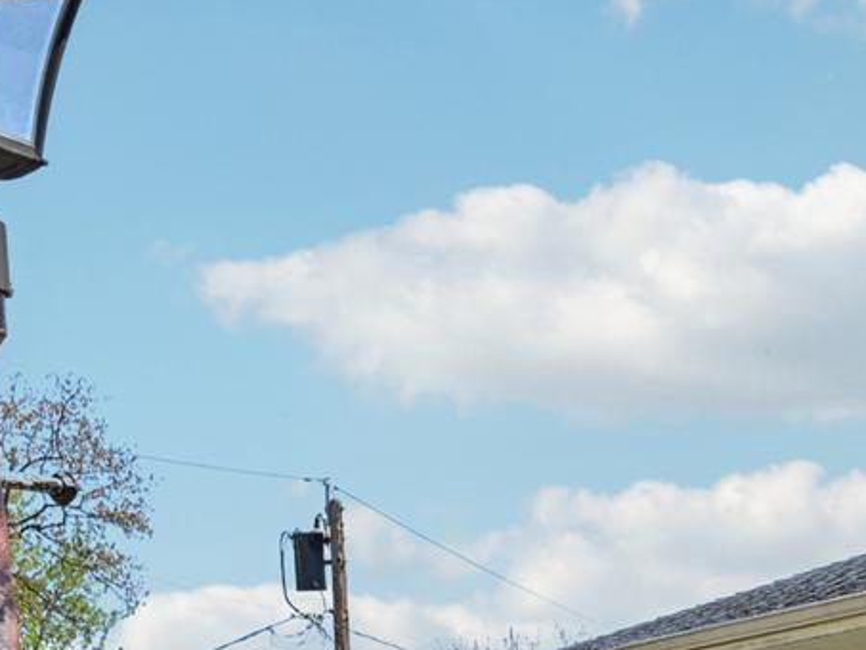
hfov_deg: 14.5
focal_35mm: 126
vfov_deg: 11.5
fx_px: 3153
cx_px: 1332
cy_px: 808
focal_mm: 29
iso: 100
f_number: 8
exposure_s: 1/200
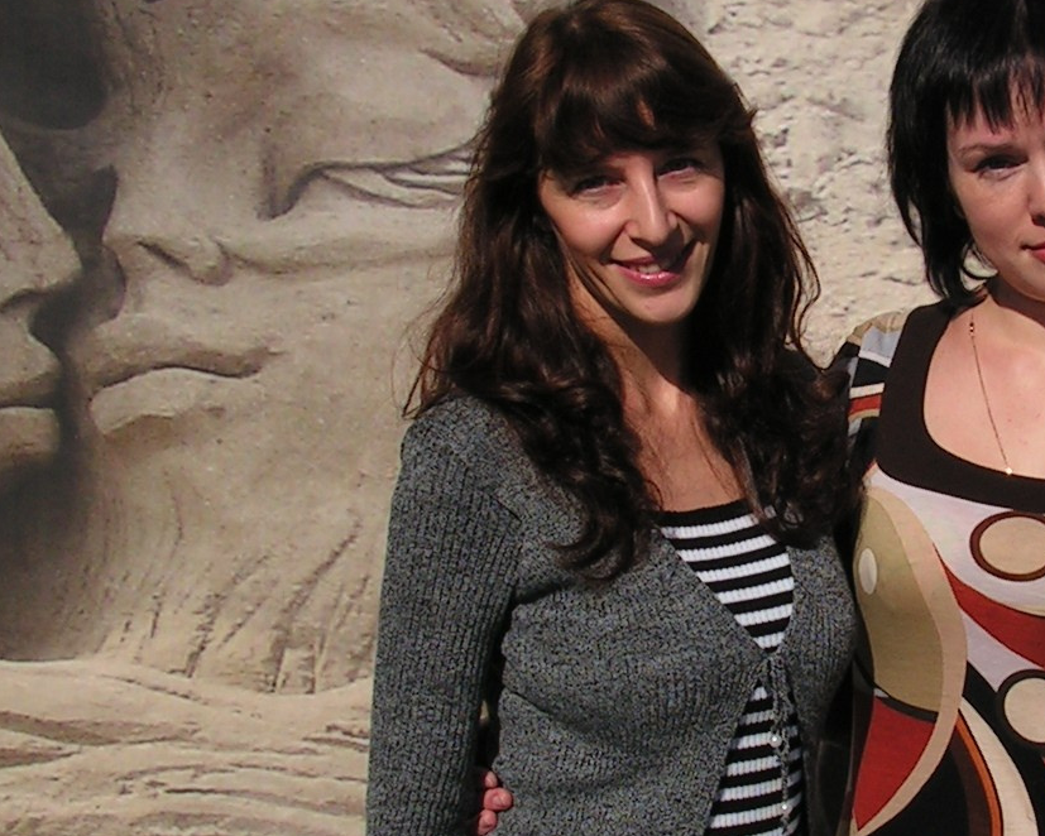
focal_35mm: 87
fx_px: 2691
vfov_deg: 17.7
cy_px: 489
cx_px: 862
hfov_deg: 21.6
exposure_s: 1/1250
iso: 64
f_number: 4.8
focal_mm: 6
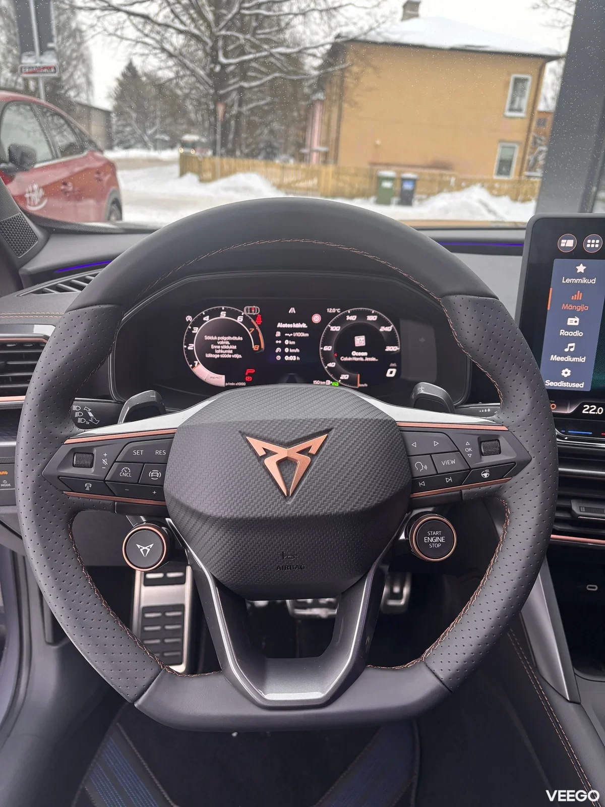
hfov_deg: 53.1
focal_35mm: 26
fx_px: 606
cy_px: 404
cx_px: 302
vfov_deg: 67.3
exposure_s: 1/121
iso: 80
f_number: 1.6
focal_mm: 5.96
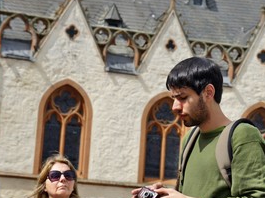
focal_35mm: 138
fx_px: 1054
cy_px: 91
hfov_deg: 14.3
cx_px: 205
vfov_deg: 10.7
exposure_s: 1/800
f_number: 6.3
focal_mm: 55
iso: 200
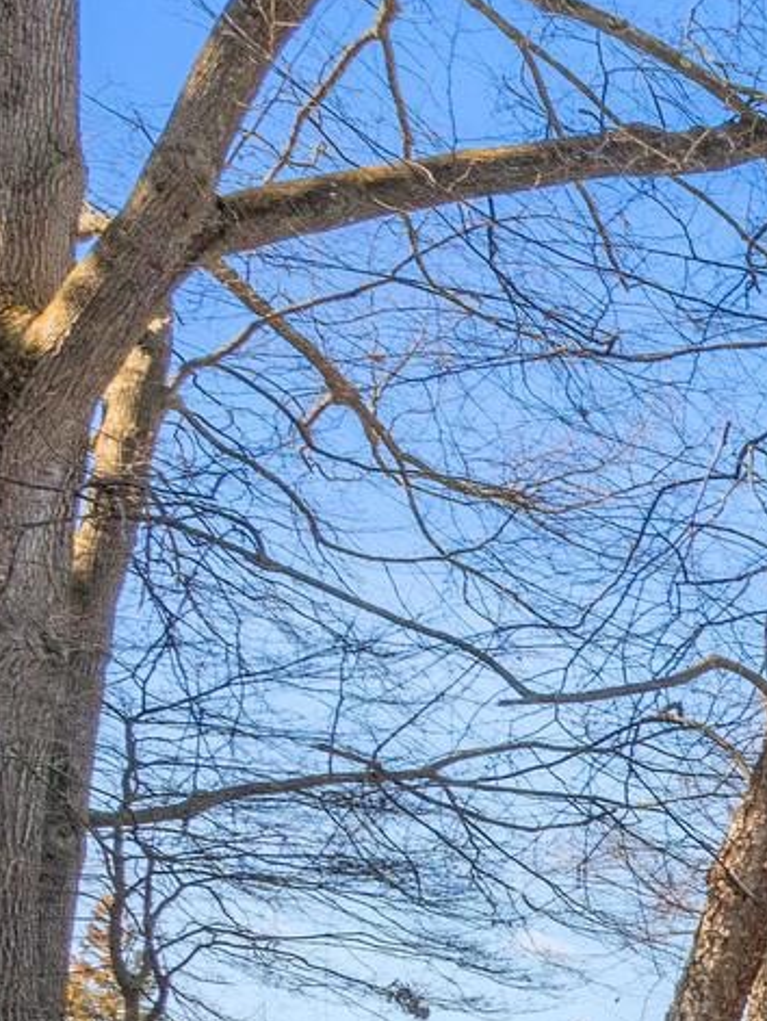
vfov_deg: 23.0
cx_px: 2197
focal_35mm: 73
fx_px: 2156
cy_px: 1404
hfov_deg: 12.0
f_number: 9
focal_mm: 17.5
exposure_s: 1/125
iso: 400
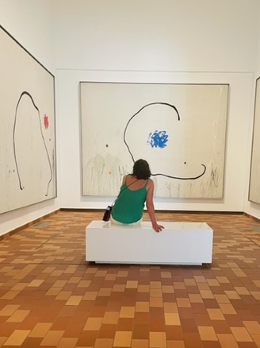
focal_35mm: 38
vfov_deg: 48.1
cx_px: 155
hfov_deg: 37.6
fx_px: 381
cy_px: 234
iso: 200
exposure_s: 1/50
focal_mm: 4.2
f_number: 1.6
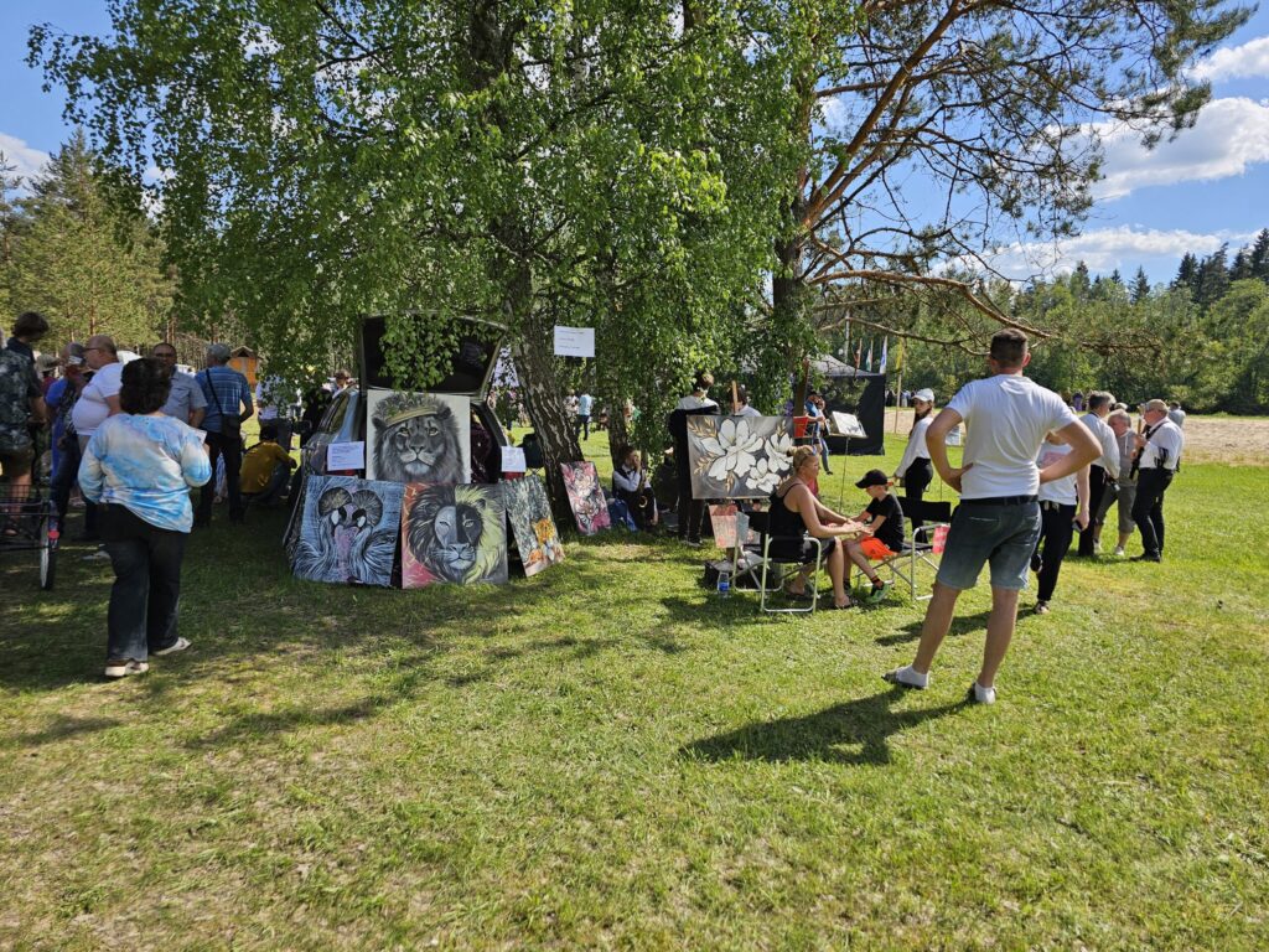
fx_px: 843
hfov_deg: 73.9
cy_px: 476
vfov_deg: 58.9
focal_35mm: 23
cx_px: 634
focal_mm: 6.3
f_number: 1.7
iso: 10
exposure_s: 1/633
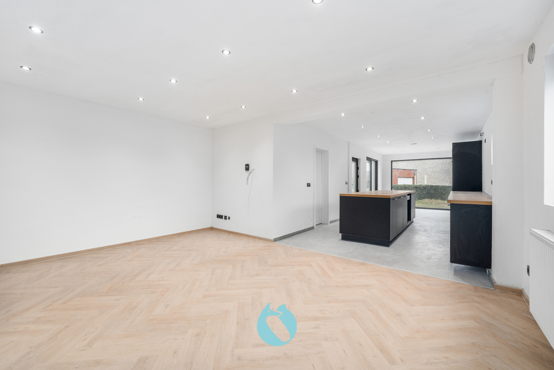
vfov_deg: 81.2
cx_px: 277
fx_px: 215
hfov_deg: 104.3
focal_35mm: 14
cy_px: 185
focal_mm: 14
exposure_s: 1/250
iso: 250
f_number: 11
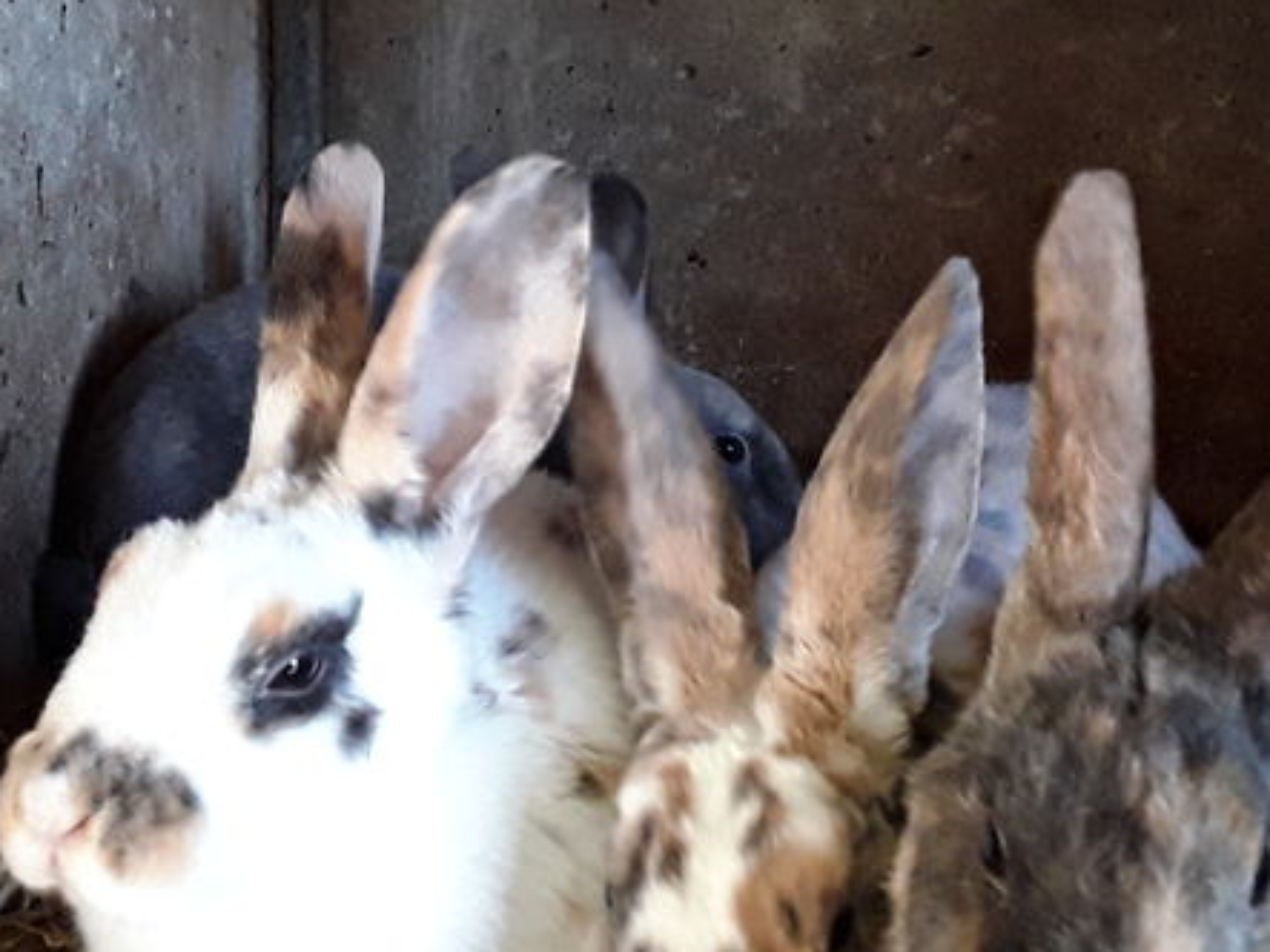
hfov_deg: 31.7
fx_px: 2237
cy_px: 313
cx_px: 628
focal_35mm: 61
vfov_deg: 23.9
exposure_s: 1/33
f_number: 1.9
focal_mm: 2.91
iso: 200
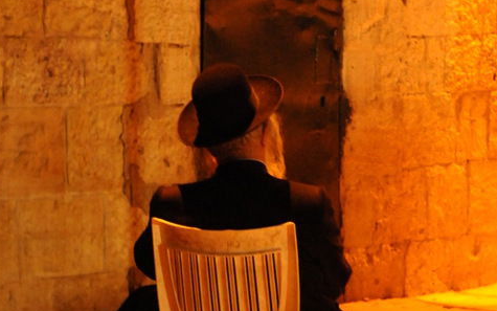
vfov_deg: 7.2
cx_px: 274
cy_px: 241
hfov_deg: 11.6
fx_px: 2453
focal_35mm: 181
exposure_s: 1/30
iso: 2500
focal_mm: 55
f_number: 4.5
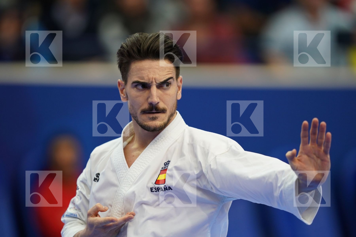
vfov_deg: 3.4
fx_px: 3955
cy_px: 118
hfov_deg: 5.2
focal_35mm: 400
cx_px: 178
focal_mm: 400
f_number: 2.8
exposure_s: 1/500
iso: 1250
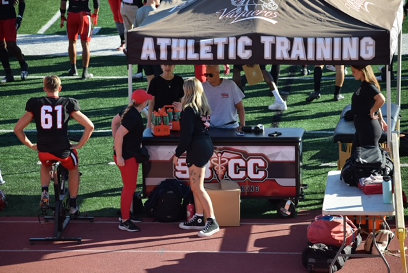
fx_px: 2076
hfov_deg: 11.2
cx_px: 204
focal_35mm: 183
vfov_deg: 7.5
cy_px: 136
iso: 400
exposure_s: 1/1000
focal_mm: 122
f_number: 4.8
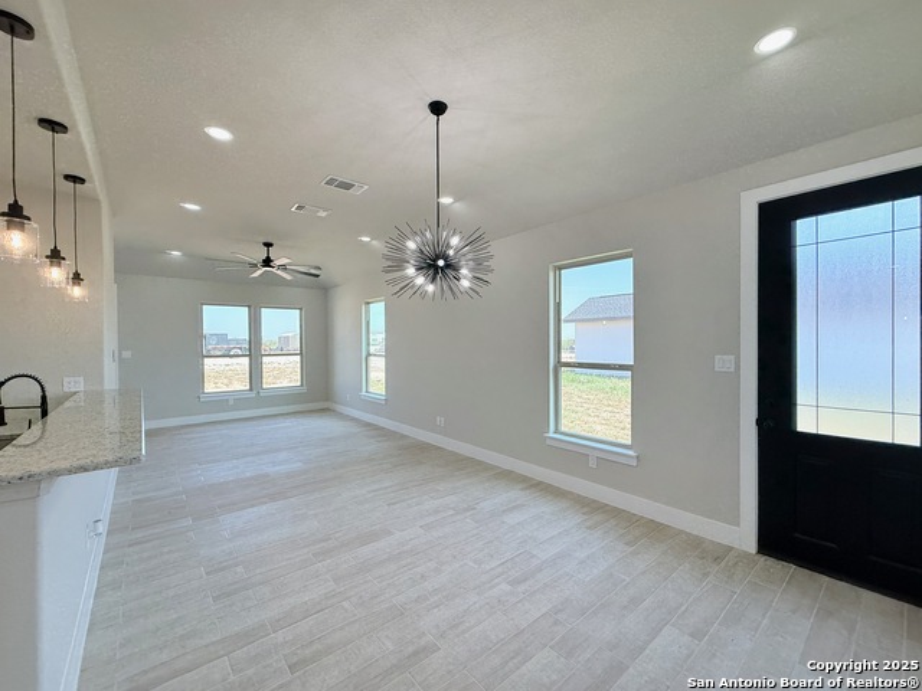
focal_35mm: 14
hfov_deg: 102.1
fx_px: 373
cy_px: 346
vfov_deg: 85.7
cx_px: 461
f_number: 2.2
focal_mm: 2.22
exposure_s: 1/120
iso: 80
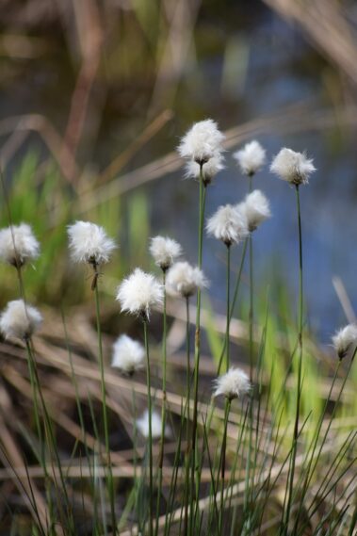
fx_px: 6697
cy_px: 268
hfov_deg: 3.1
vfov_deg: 4.6
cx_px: 178
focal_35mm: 450
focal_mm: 300
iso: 450
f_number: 5.6
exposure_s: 1/1000
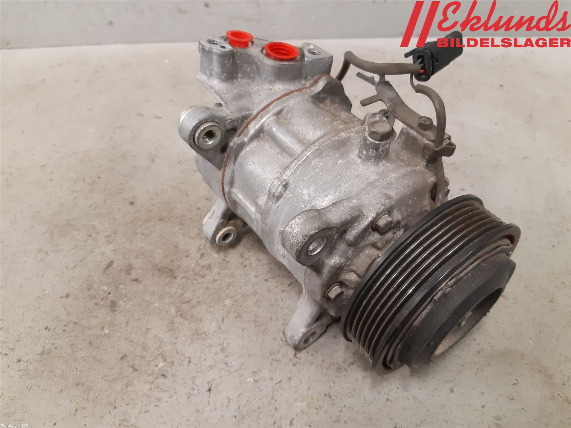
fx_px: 429
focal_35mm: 26
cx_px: 286
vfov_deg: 53.1
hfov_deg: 67.3
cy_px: 214
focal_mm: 3.93
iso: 250
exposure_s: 1/50
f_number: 1.7
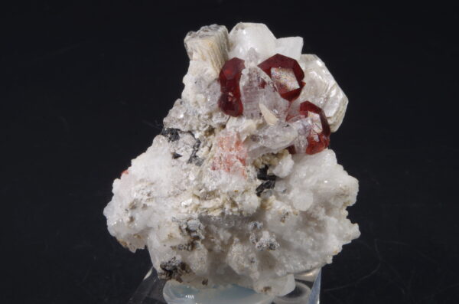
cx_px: 230
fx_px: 954
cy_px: 152
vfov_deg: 18.1
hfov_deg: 27.1
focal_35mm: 75
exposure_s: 1/1.25
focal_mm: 50
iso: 100
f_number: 6.3
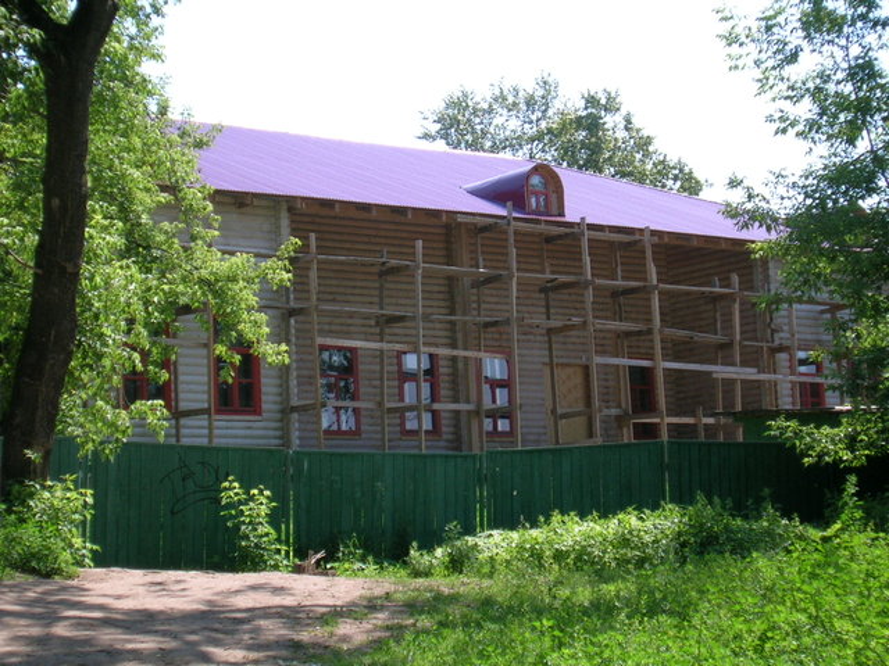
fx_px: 2311
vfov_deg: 16.4
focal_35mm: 90
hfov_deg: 21.8
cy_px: 333
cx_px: 444
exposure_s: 1/245
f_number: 4.3
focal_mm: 13.6
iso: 50
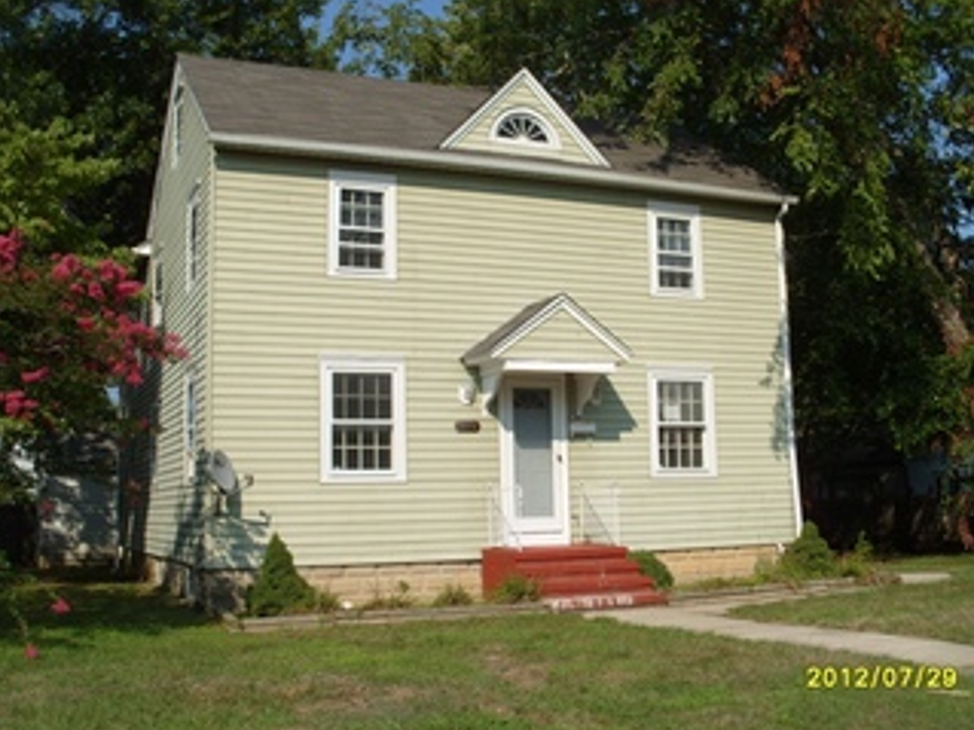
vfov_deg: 37.7
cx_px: 489
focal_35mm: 38
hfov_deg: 49.0
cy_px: 357
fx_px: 1069
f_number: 6.8
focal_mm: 7.8
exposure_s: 1/500
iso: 80
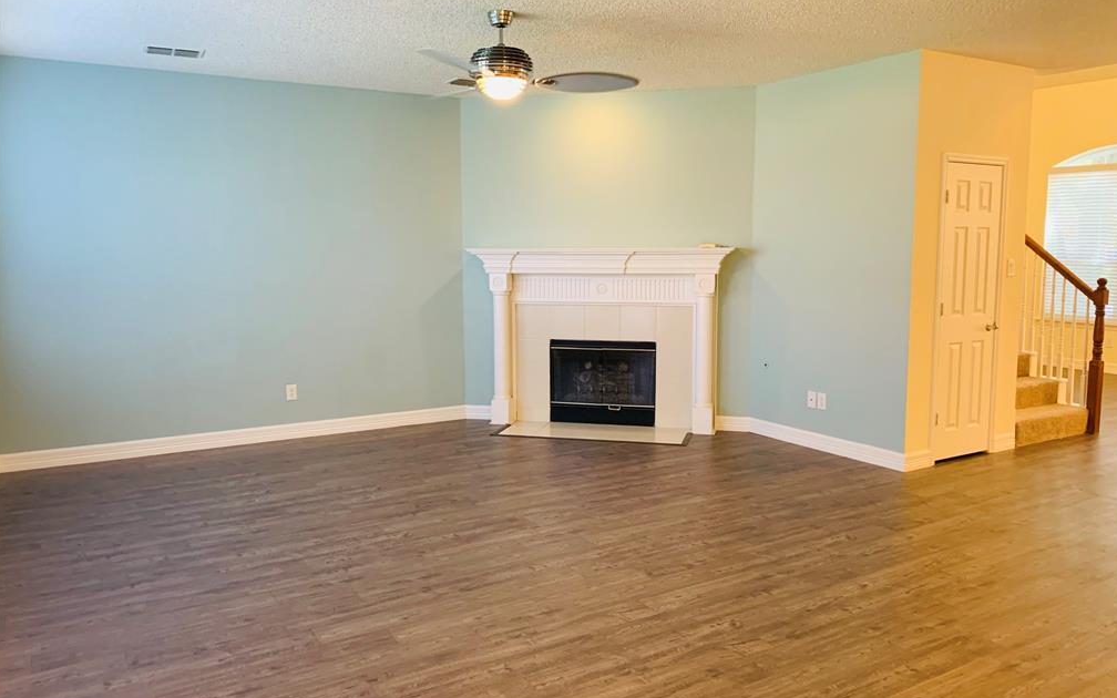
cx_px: 564
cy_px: 349
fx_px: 852
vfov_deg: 44.5
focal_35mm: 28
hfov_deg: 66.5
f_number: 1.8
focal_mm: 4.25
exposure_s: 1/60
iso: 160
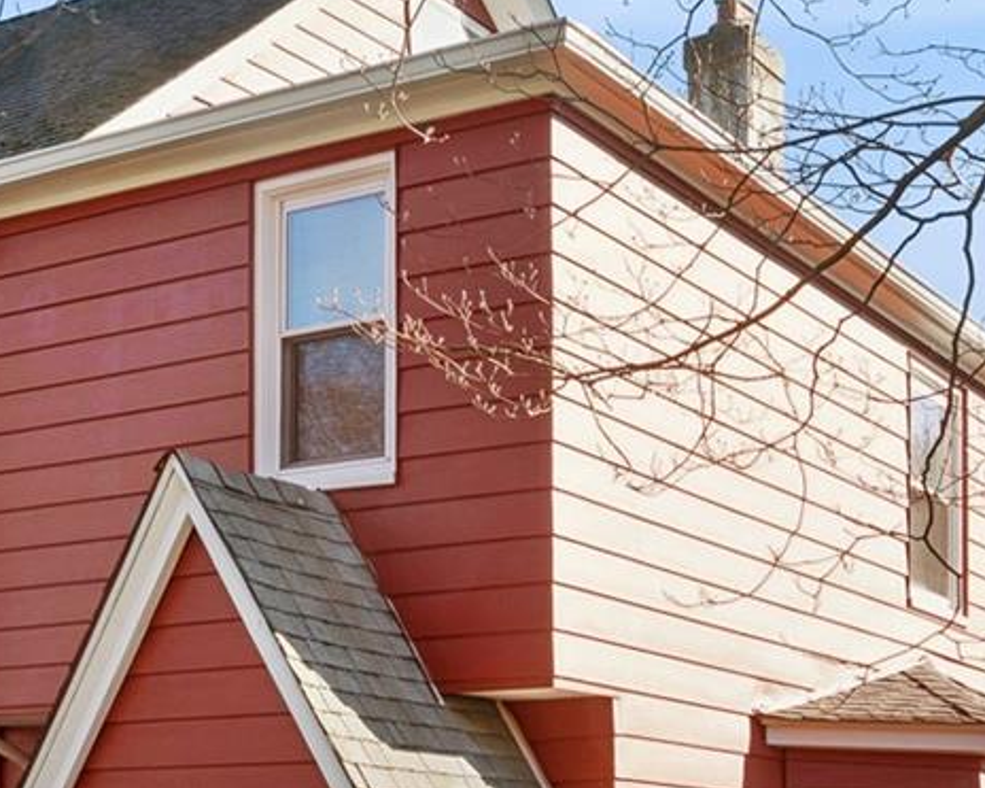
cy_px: 1020
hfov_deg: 31.9
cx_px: 735
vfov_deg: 23.3
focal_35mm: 58
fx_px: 1690
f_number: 11
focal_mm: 14
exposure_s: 1/80
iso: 200
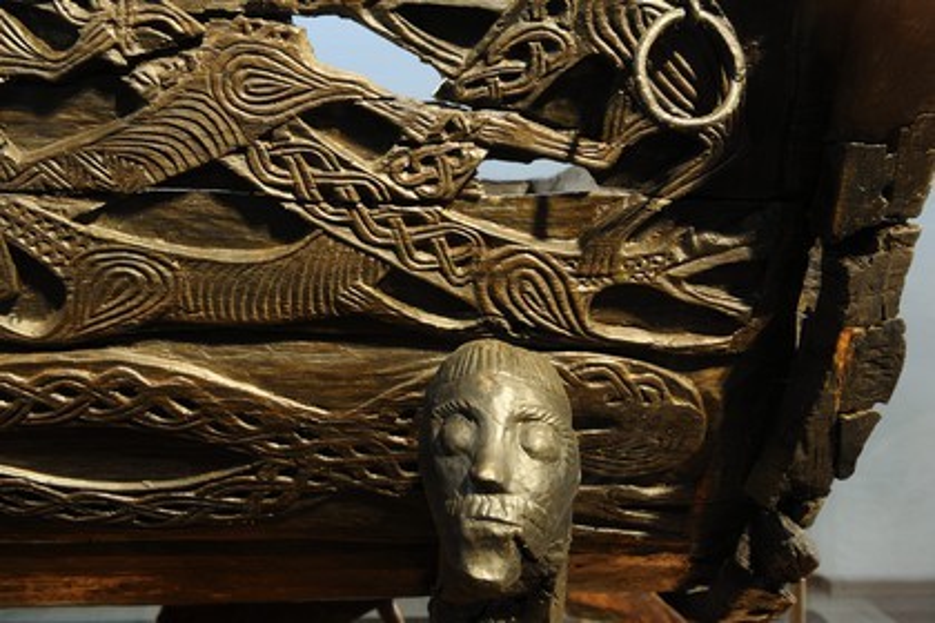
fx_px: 935
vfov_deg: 36.9
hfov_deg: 53.1
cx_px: 468
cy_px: 312
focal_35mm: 36
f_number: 18
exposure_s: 20
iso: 200
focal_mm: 36
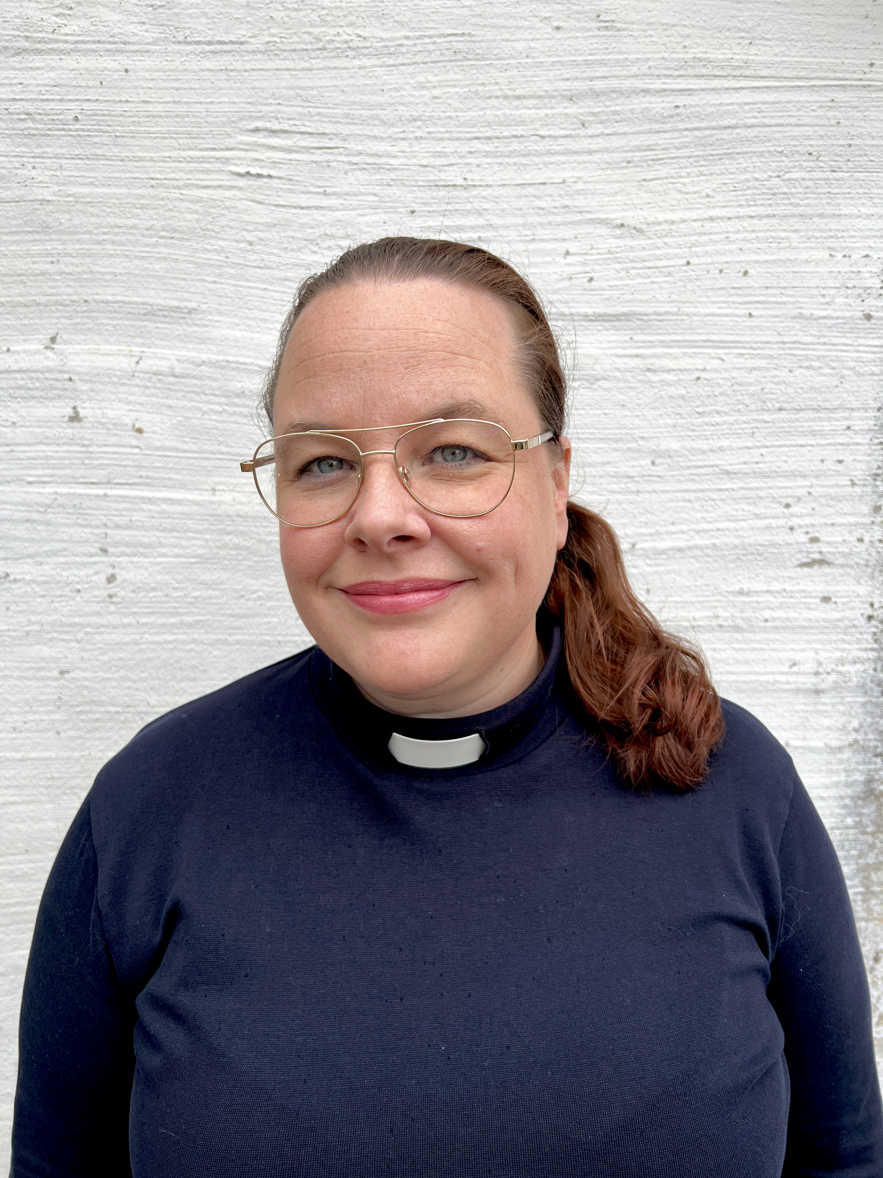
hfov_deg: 53.1
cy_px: 589
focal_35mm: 26
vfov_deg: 67.3
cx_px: 442
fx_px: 884
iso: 50
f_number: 1.5
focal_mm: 5.7
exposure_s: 1/389
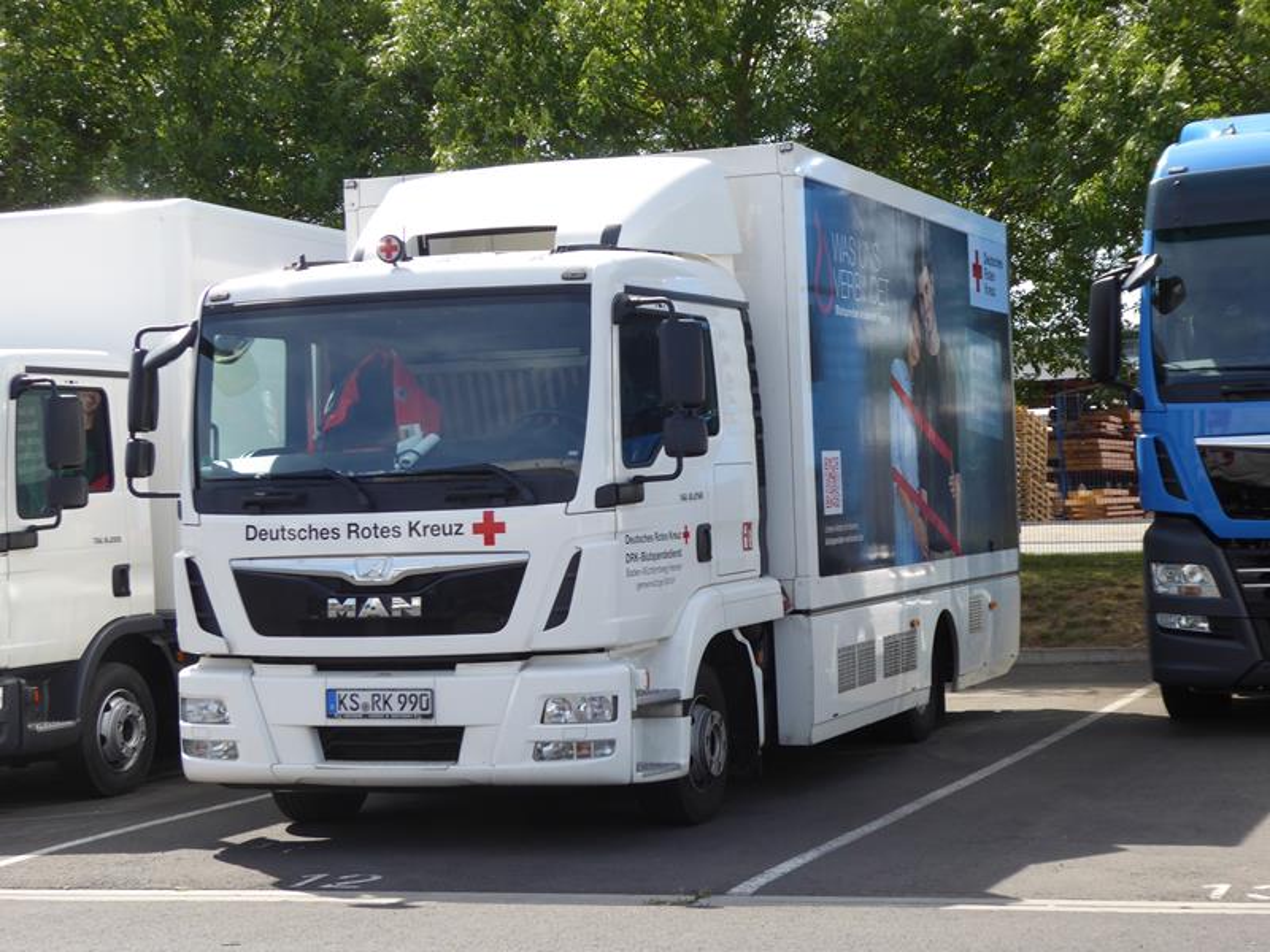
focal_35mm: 65
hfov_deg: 29.8
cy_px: 476
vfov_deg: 22.6
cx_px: 635
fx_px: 2385
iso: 100
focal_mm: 11.7
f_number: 4.4
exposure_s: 1/320
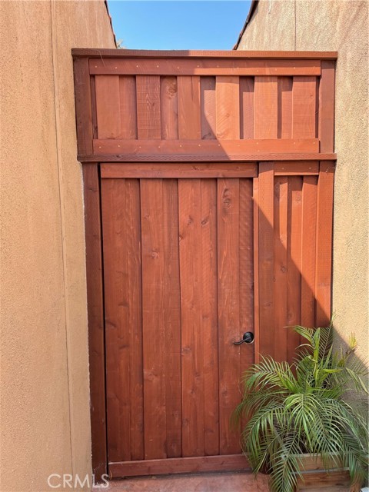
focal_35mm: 26
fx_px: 370
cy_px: 246
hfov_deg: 53.1
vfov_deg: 67.3
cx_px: 184
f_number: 1.6
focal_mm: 4.2
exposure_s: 1/509
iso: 32
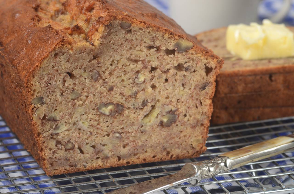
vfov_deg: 8.7
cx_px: 147
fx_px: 1284
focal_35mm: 158
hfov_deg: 13.1
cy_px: 97
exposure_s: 1/125
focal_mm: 105
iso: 100
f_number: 8
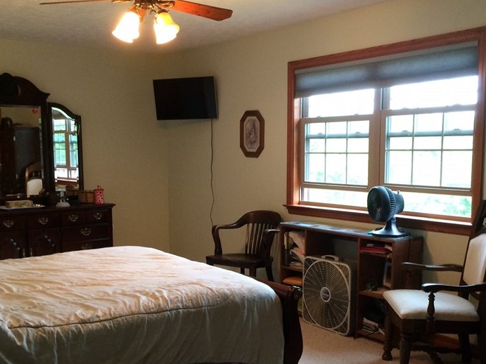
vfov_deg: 33.5
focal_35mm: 43
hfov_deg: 43.9
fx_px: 604
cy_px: 222
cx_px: 250
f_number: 2.2
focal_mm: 4.15
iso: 125
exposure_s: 1/30
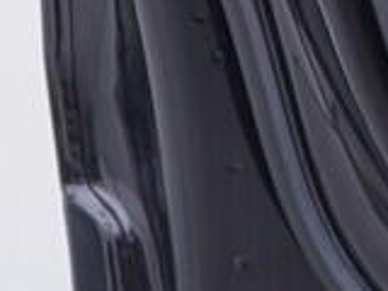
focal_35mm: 312
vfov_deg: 4.6
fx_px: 3497
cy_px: -550
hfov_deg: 6.0
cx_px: 1057
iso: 125
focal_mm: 24
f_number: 3.2
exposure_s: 1/50
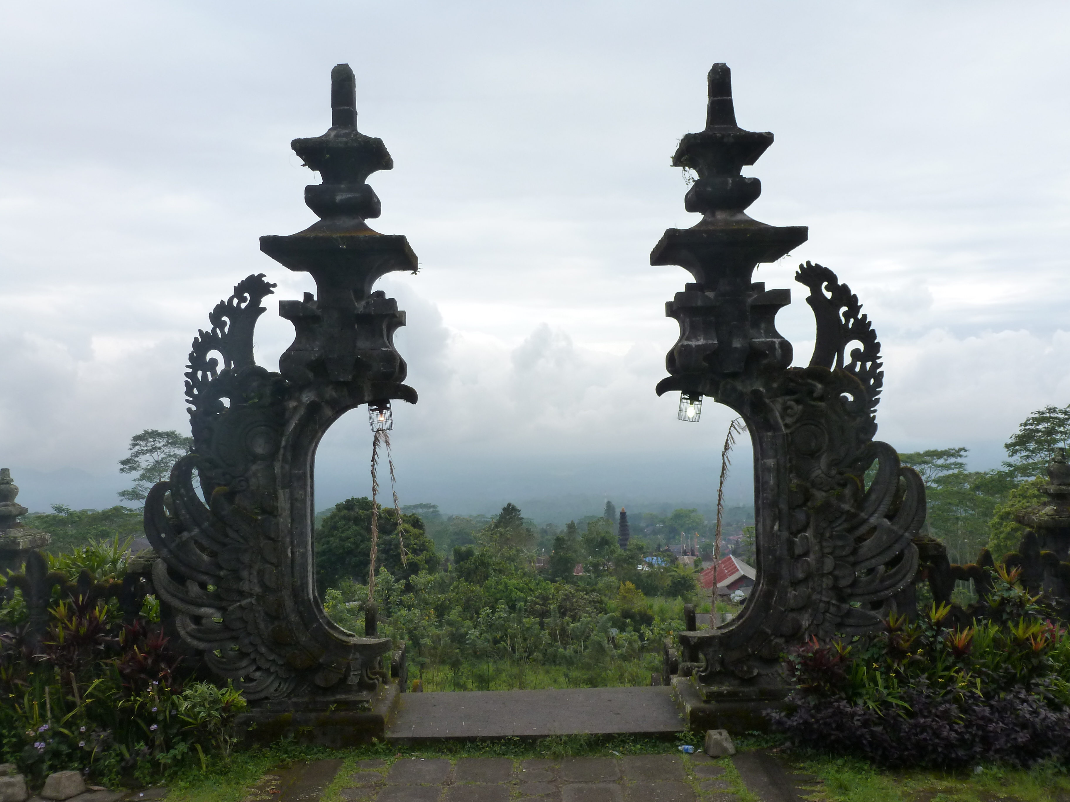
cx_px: 535
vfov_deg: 46.8
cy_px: 401
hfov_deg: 60.0
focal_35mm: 30
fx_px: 927
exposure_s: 1/250
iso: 160
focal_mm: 5.4
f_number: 4
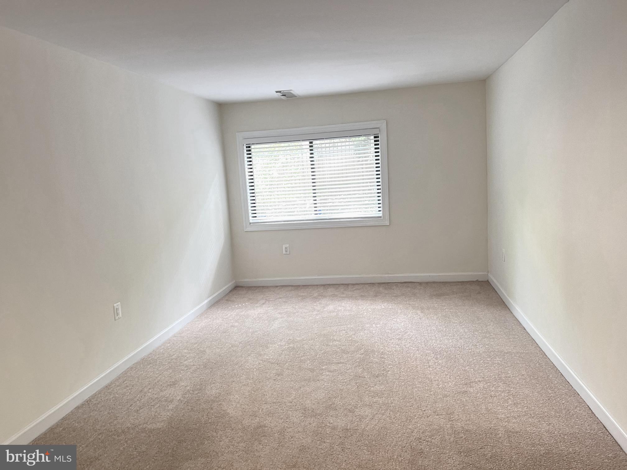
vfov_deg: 53.1
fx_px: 471
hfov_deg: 67.3
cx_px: 314
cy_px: 235
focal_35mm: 26
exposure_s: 1/40
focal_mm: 5.7
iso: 400
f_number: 1.5
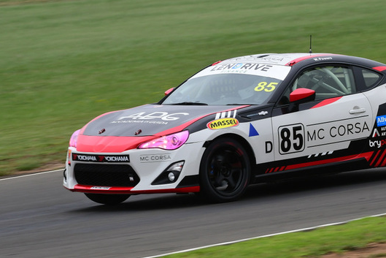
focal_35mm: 476
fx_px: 5105
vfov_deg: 2.9
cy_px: 64
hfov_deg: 4.3
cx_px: 264
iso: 320
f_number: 10
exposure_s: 1/320
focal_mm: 210
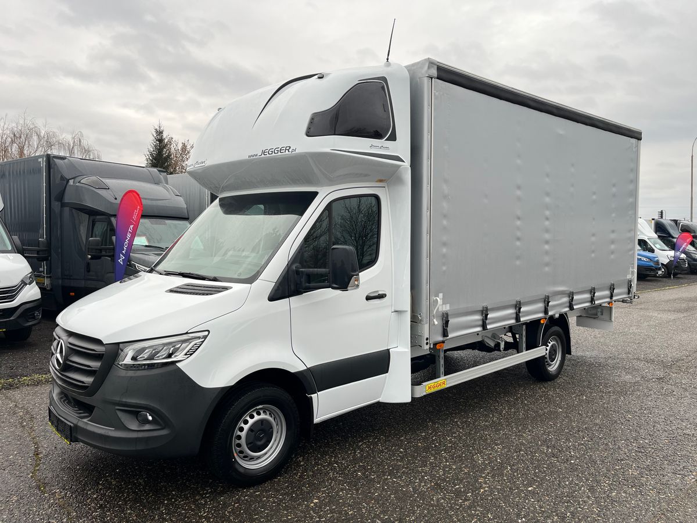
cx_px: 348
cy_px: 262
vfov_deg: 53.1
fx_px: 524
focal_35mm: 26
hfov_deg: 67.3
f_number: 1.6
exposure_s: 1/317
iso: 50
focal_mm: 5.1
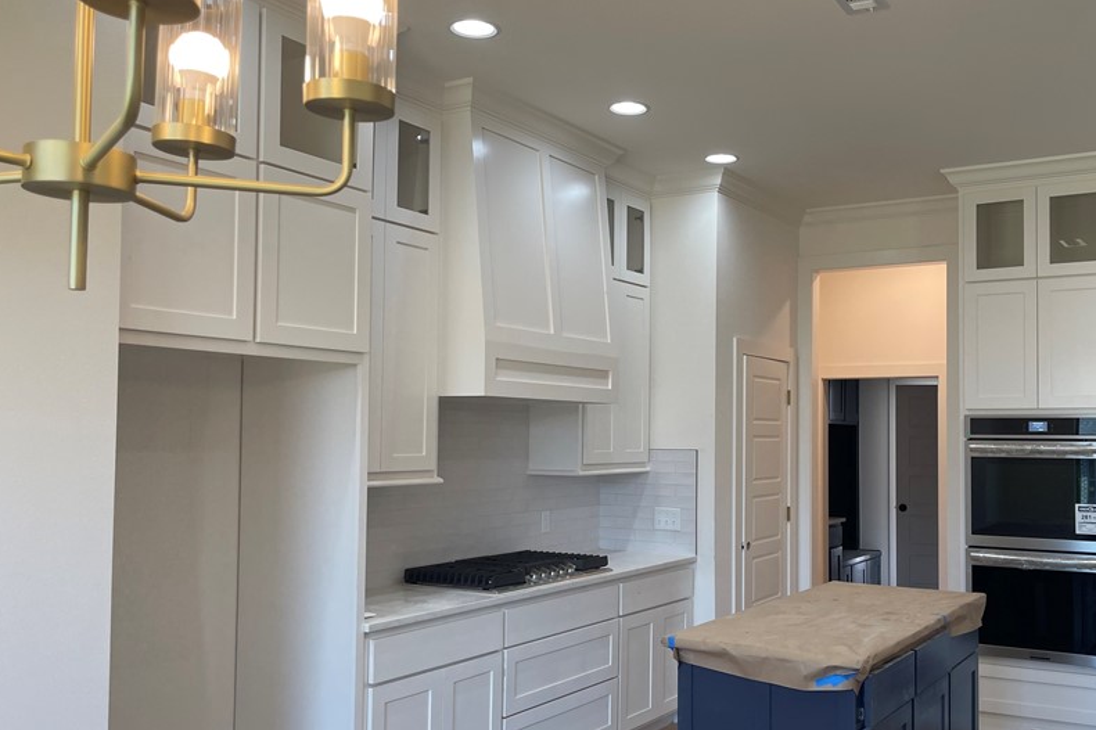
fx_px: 1065
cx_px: 678
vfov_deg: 37.8
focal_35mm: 35
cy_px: 398
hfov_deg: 53.9
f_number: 1.6
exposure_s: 1/120
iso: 64
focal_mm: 5.1
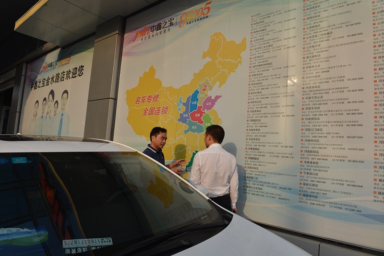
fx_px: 256
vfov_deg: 53.2
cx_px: 192
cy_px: 128
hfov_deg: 73.7
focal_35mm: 24
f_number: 8
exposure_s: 1/250
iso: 100
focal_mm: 24
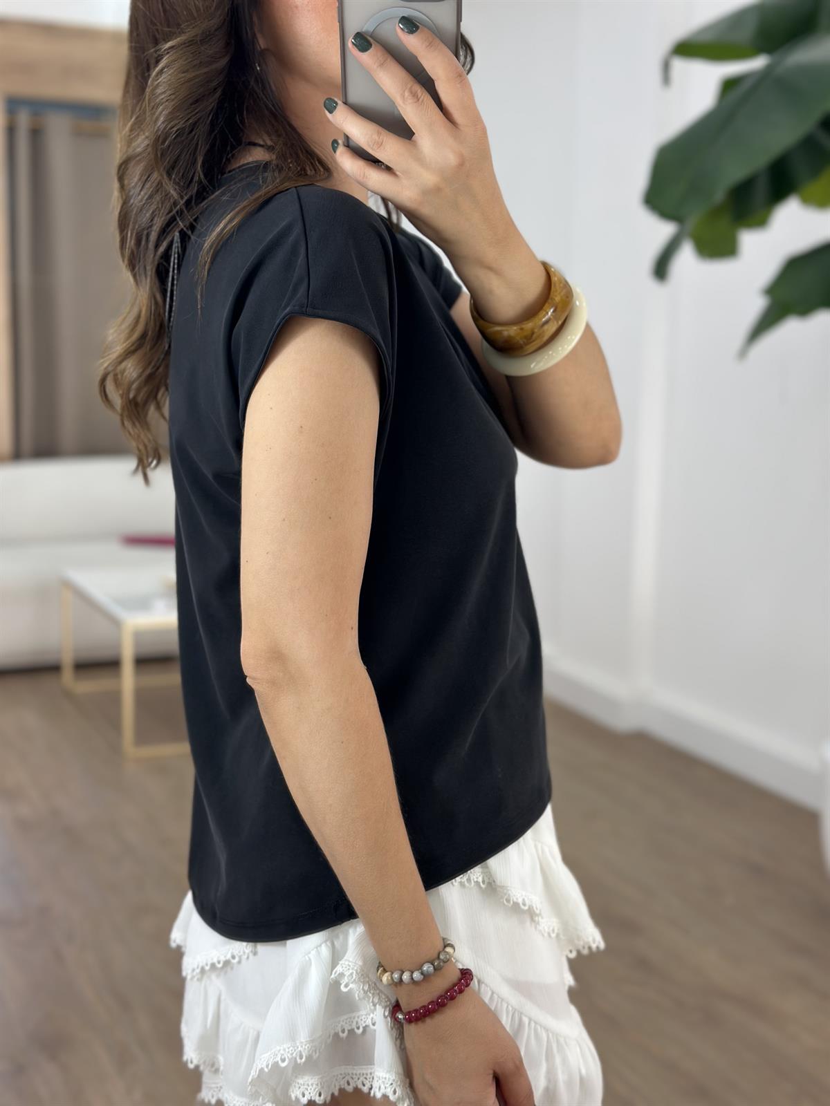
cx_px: 415
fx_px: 1535
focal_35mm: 48
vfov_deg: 39.7
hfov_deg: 30.3
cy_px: 553
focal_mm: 6.86
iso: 80
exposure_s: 1/161
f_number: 1.78
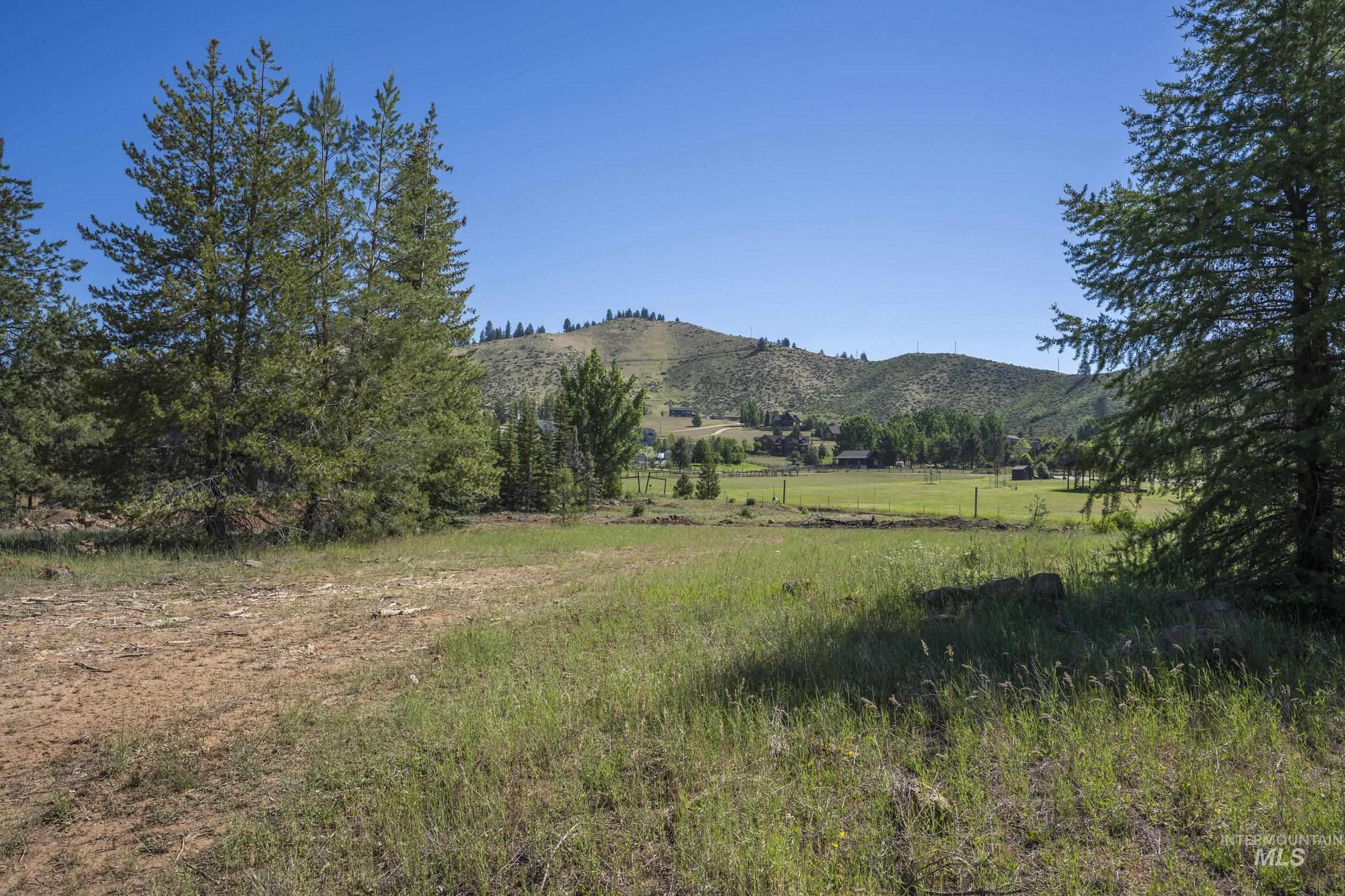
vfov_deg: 57.2
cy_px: 448
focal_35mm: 22
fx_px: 822
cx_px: 672
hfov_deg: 78.6
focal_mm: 22
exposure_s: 1/320
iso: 100
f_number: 6.3
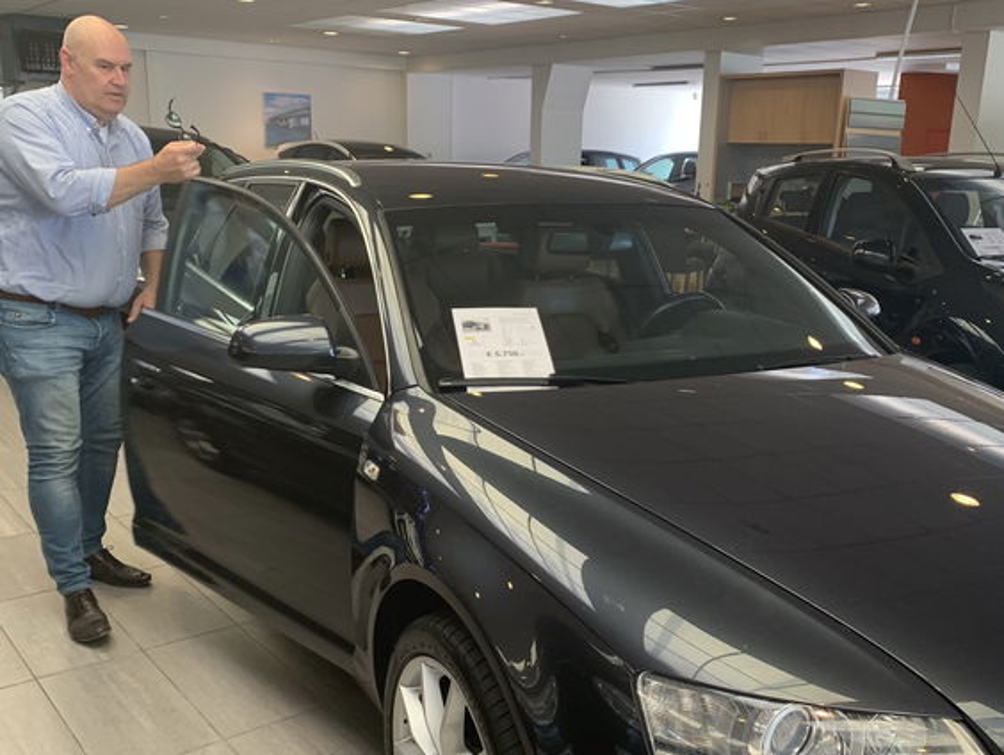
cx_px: 502
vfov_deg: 53.1
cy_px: 378
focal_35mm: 26
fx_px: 755
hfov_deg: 67.3
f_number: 1.8
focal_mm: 4.25
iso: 64
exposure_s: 1/100
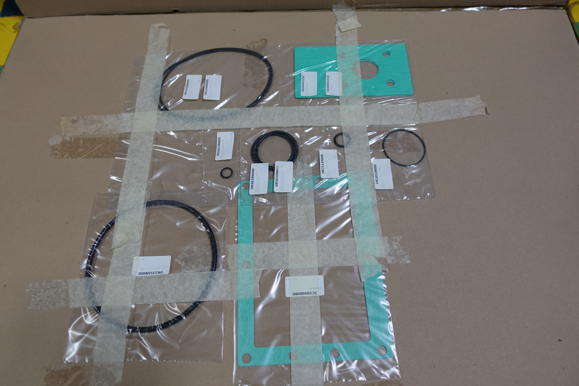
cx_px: 290
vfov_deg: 53.1
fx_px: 386
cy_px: 193
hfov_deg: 73.7
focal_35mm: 24
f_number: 1.8
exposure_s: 1/30
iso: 125
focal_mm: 8.8
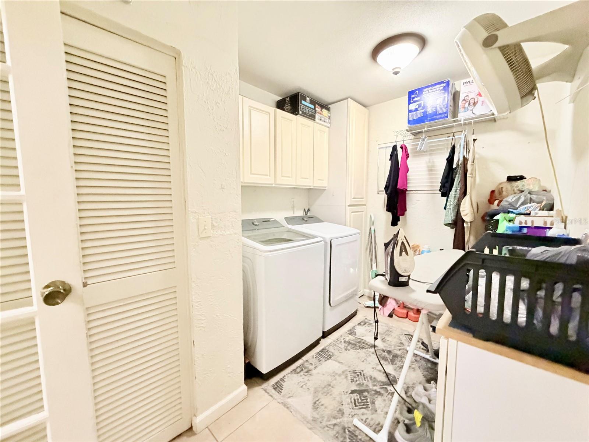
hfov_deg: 102.1
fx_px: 238
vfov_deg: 85.7
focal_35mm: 14
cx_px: 294
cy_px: 221
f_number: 2.2
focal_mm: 2.22
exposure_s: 1/60
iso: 1000
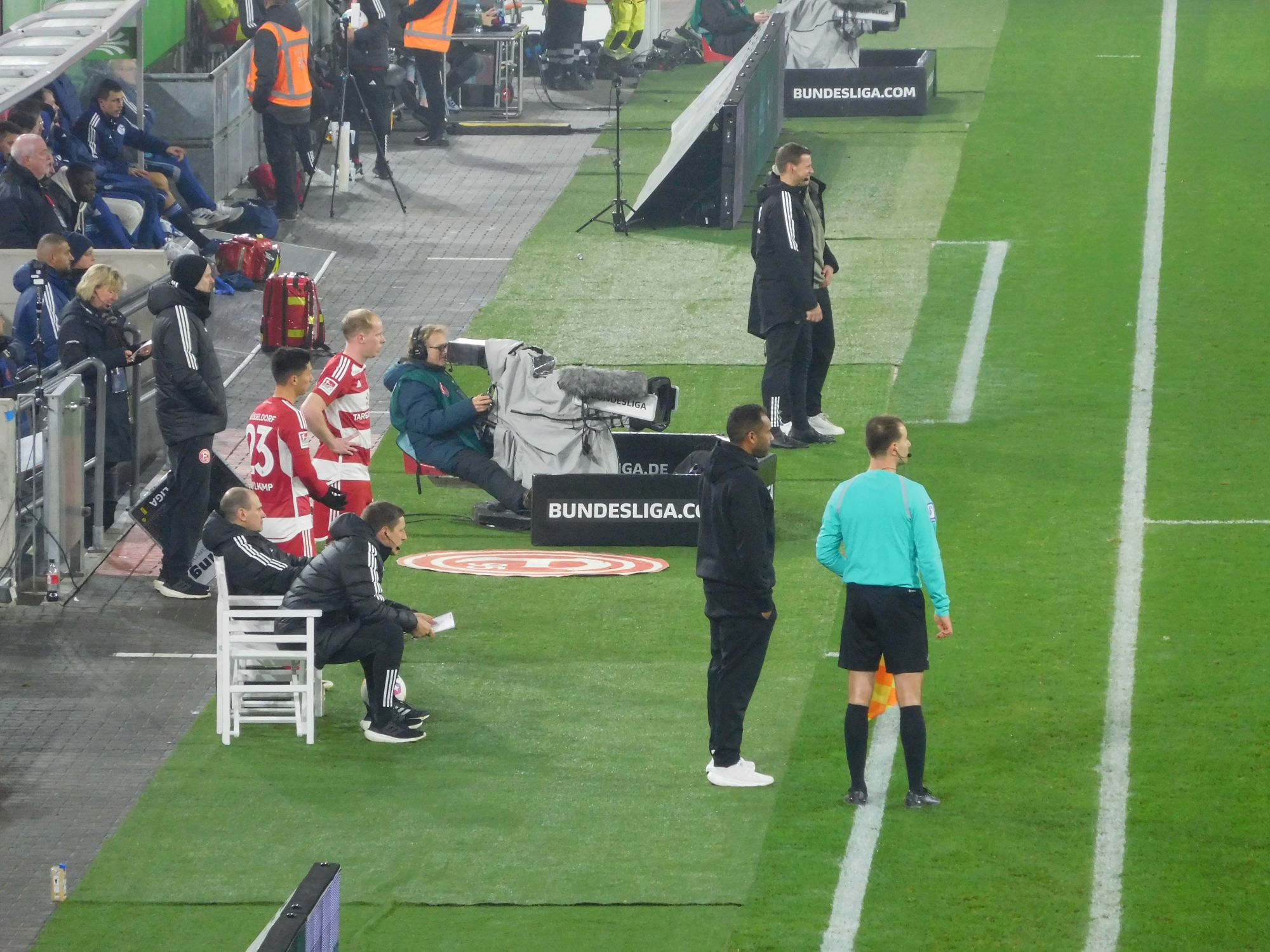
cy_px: 476
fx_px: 12841
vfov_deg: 4.2
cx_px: 635
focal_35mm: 350
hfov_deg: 5.7
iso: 560
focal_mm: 62.4
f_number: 6
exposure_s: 1/60
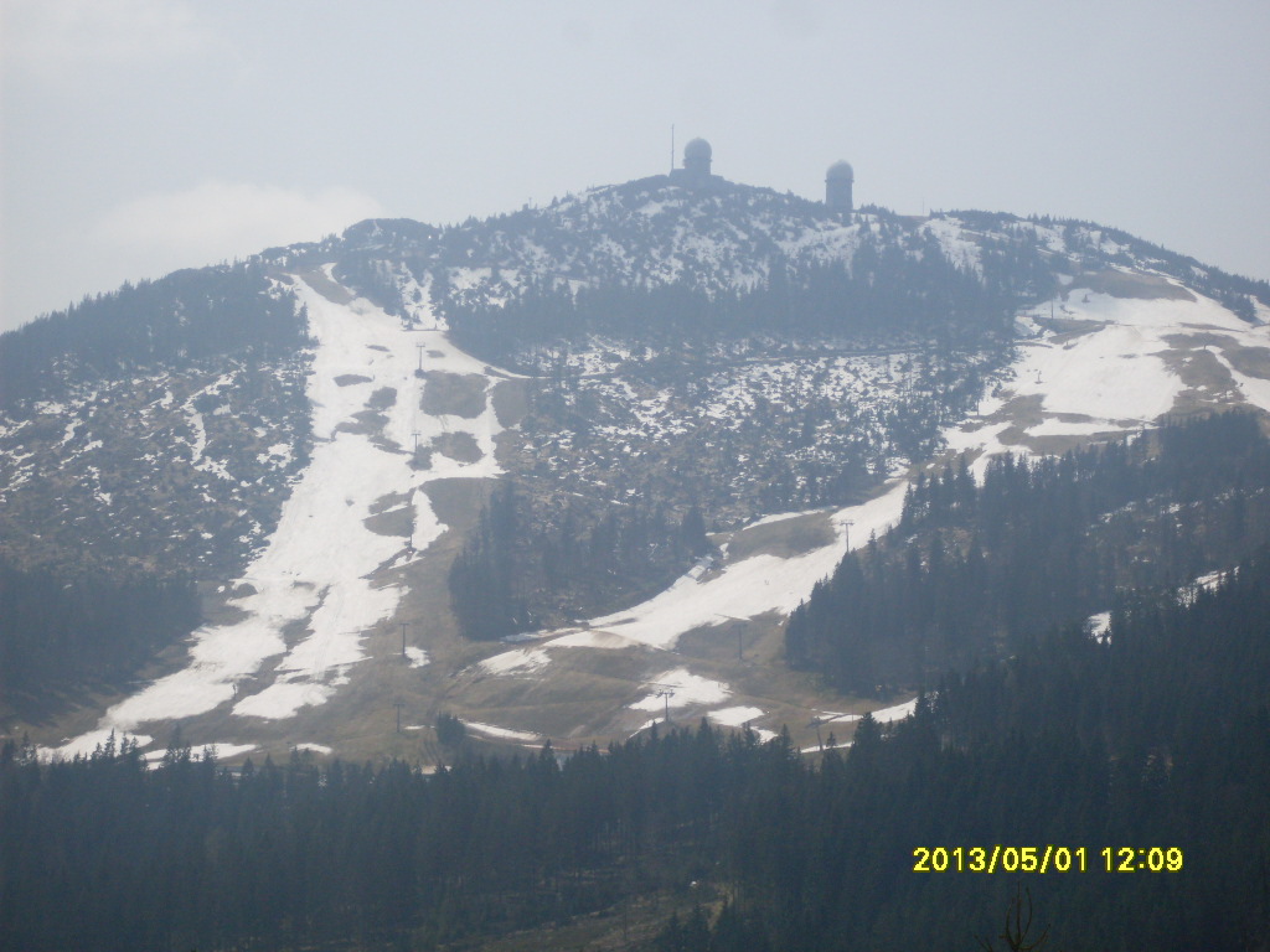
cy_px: 476
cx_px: 635
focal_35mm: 114
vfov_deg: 13.0
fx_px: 4182
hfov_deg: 17.3
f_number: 5.2
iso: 80
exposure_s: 1/1000
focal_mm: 18.9
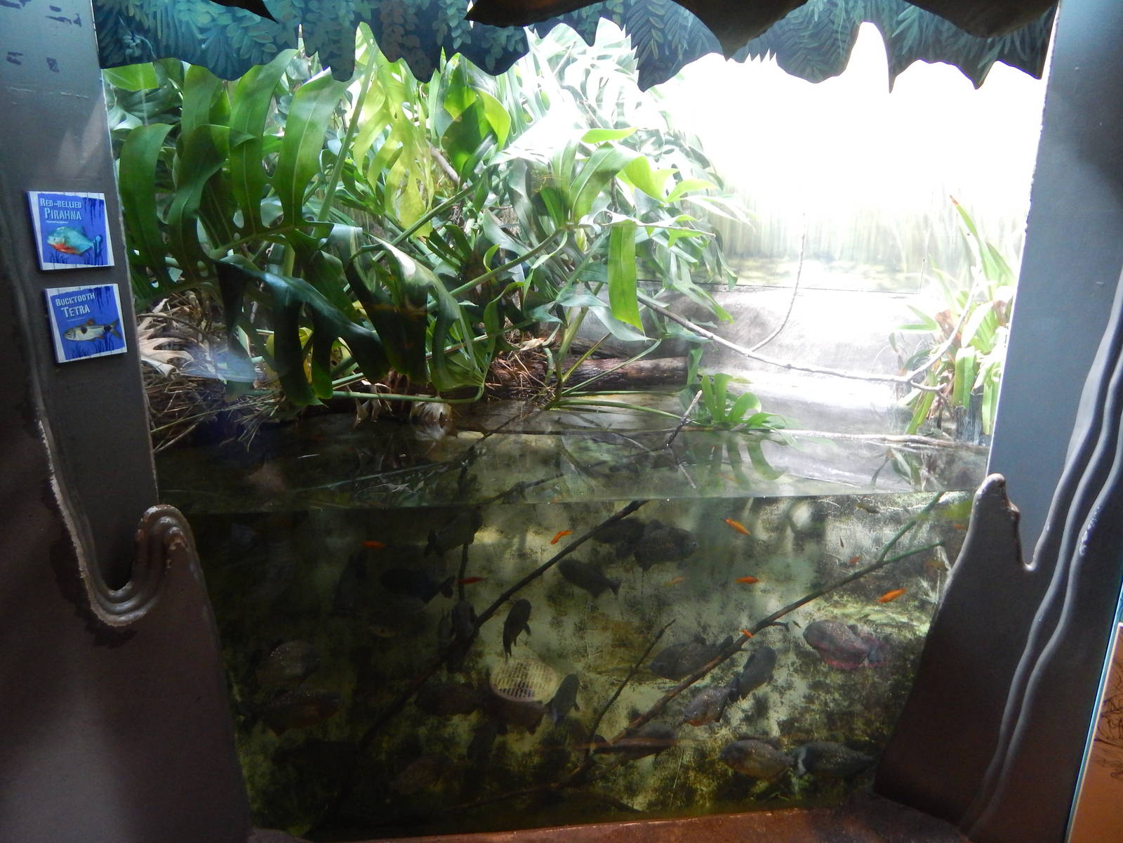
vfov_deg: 61.1
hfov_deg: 76.4
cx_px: 562
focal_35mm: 22
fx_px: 714
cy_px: 422
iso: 400
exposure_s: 1/15
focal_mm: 4
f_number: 3
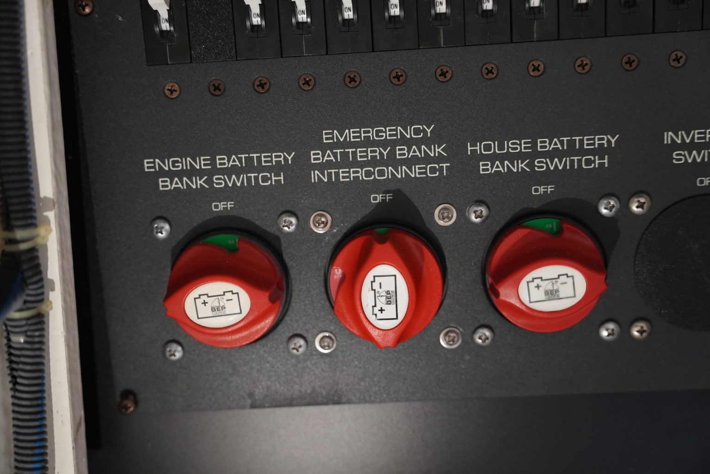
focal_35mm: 50
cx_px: 355
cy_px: 237
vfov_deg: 27.1
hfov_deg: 39.7
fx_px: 985
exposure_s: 1/160
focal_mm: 49.9
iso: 4000
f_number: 2.8
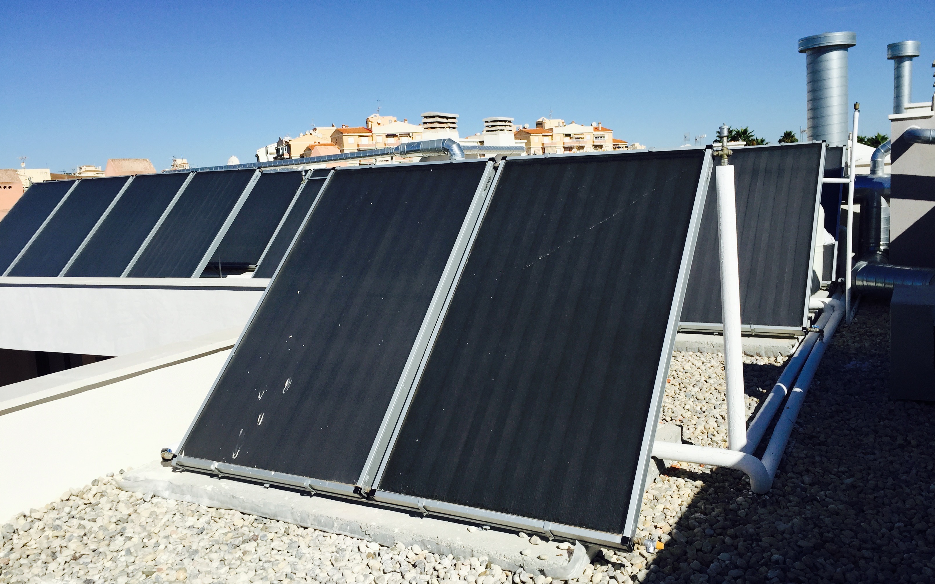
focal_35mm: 31
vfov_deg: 40.6
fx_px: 790
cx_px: 468
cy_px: 284
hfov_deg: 61.2
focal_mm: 4.15
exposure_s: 1/3597
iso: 32
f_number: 2.2
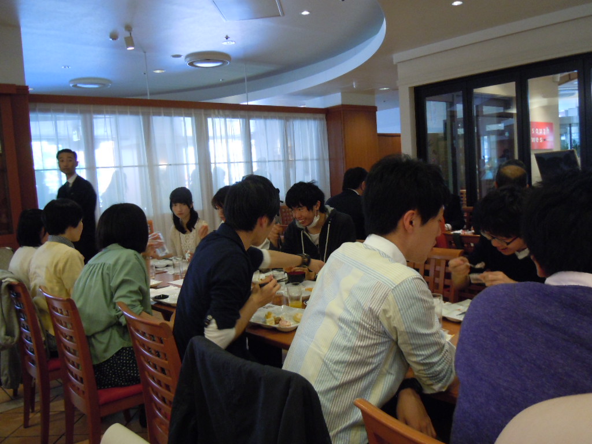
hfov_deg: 60.0
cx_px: 296
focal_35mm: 30
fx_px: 513
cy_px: 222
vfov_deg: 46.8
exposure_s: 1/25
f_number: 3.5
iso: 400
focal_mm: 5.4
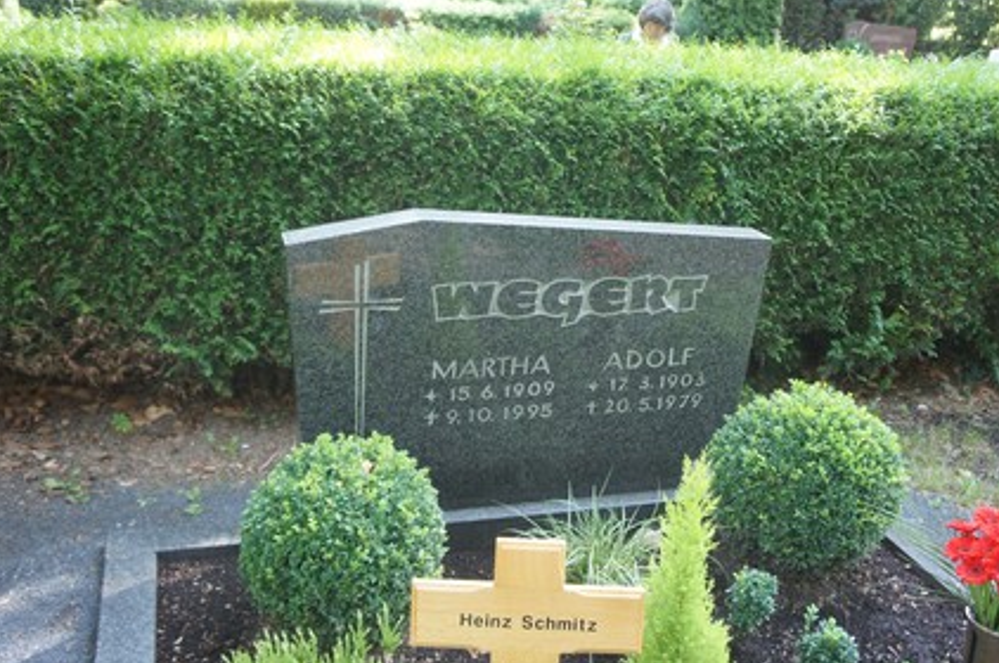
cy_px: 313
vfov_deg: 36.7
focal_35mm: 36
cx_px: 530
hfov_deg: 53.2
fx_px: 997
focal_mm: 22
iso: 1000
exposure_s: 1/250
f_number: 4
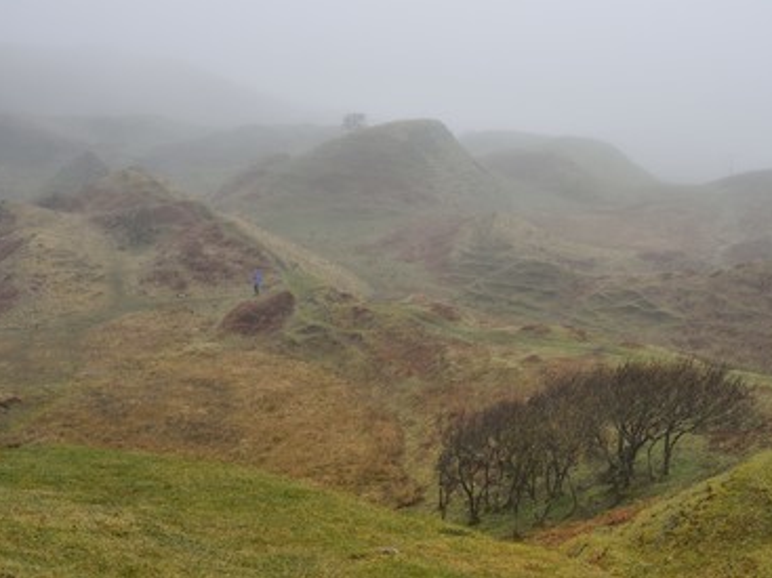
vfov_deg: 26.5
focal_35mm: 55
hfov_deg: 34.9
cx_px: 429
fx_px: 1226
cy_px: 286
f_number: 9
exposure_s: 1/200
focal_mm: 50
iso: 400
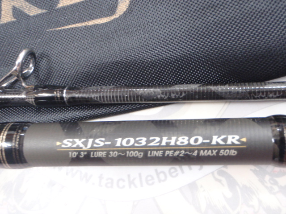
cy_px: 107
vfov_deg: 39.7
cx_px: 143
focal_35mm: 36
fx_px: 297
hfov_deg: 51.4
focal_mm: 6.53
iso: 200
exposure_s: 1/4
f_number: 4.1
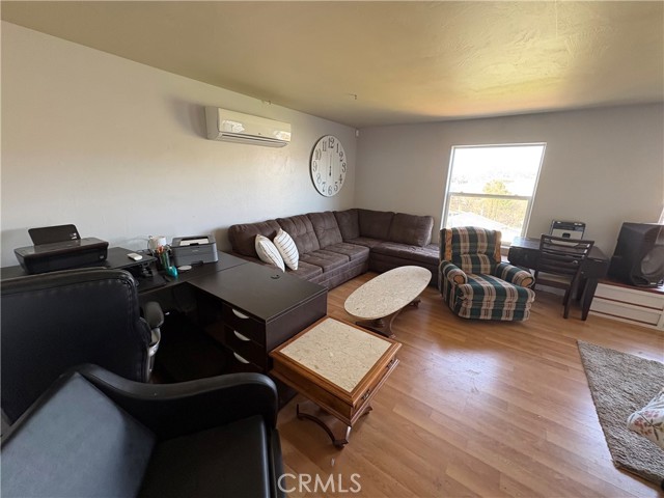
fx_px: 269
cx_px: 332
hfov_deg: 102.1
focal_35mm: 14
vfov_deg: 85.7
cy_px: 249
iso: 250
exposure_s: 1/60
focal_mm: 2.22
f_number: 2.2
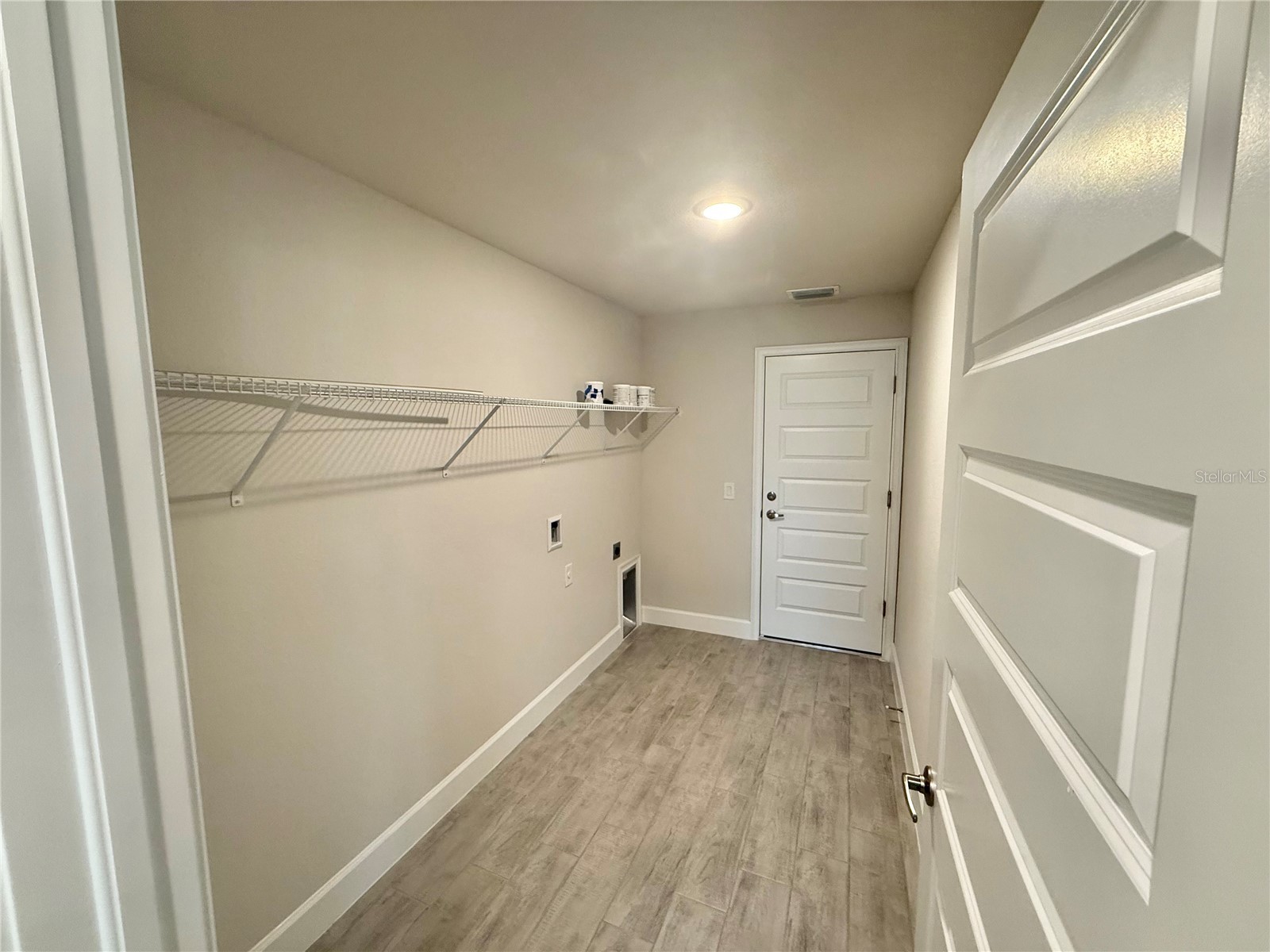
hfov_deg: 102.1
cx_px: 635
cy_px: 476
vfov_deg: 85.7
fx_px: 514
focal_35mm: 14
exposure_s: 1/60
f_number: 2.2
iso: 200
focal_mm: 2.22
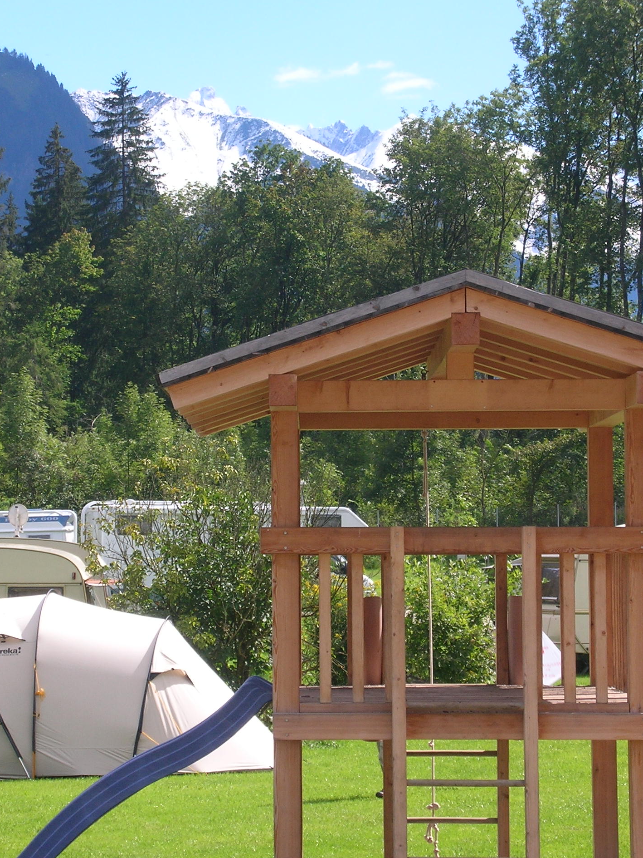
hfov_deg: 10.3
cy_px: 426
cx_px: 213
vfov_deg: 13.7
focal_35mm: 144
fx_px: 3566
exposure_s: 1/150
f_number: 5.4
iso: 50
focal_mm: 17.4
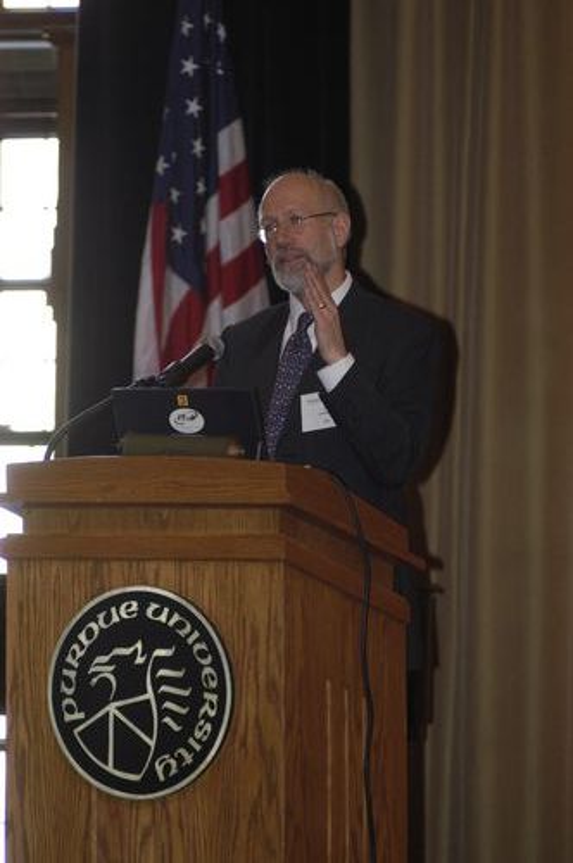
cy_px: 432
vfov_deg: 6.9
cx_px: 286
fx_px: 7182
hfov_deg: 4.6
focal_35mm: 300
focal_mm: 200
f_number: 4
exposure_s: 1/160
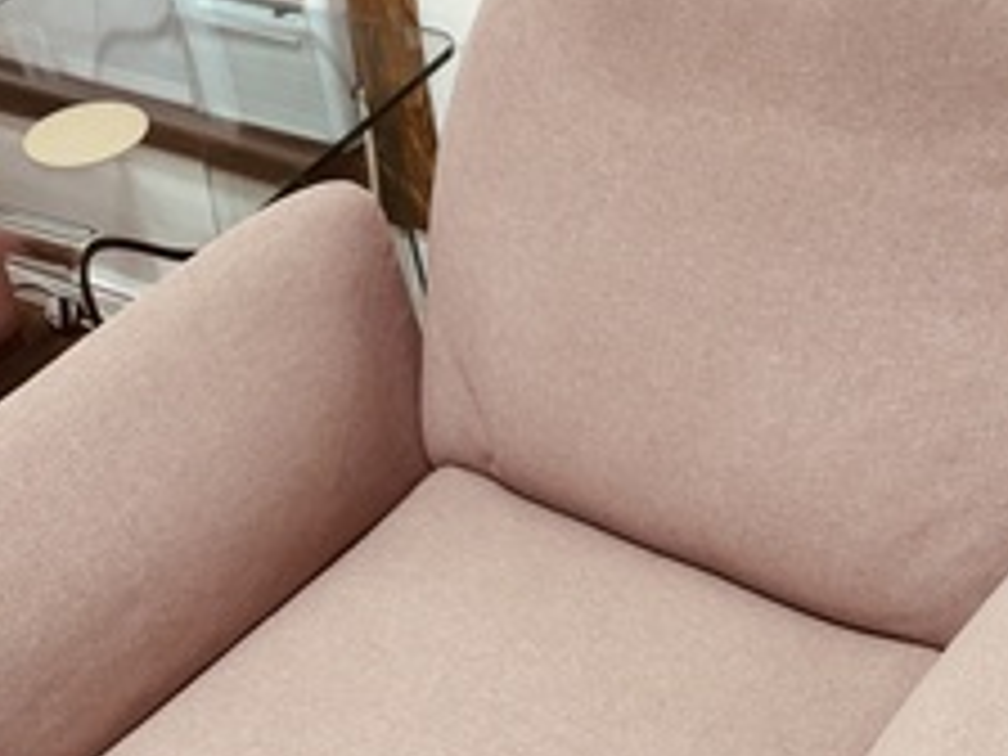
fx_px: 1427
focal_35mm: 49
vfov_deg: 27.8
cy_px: 767
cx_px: 551
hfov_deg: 38.9
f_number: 1.78
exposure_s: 1/60
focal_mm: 6.76
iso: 400
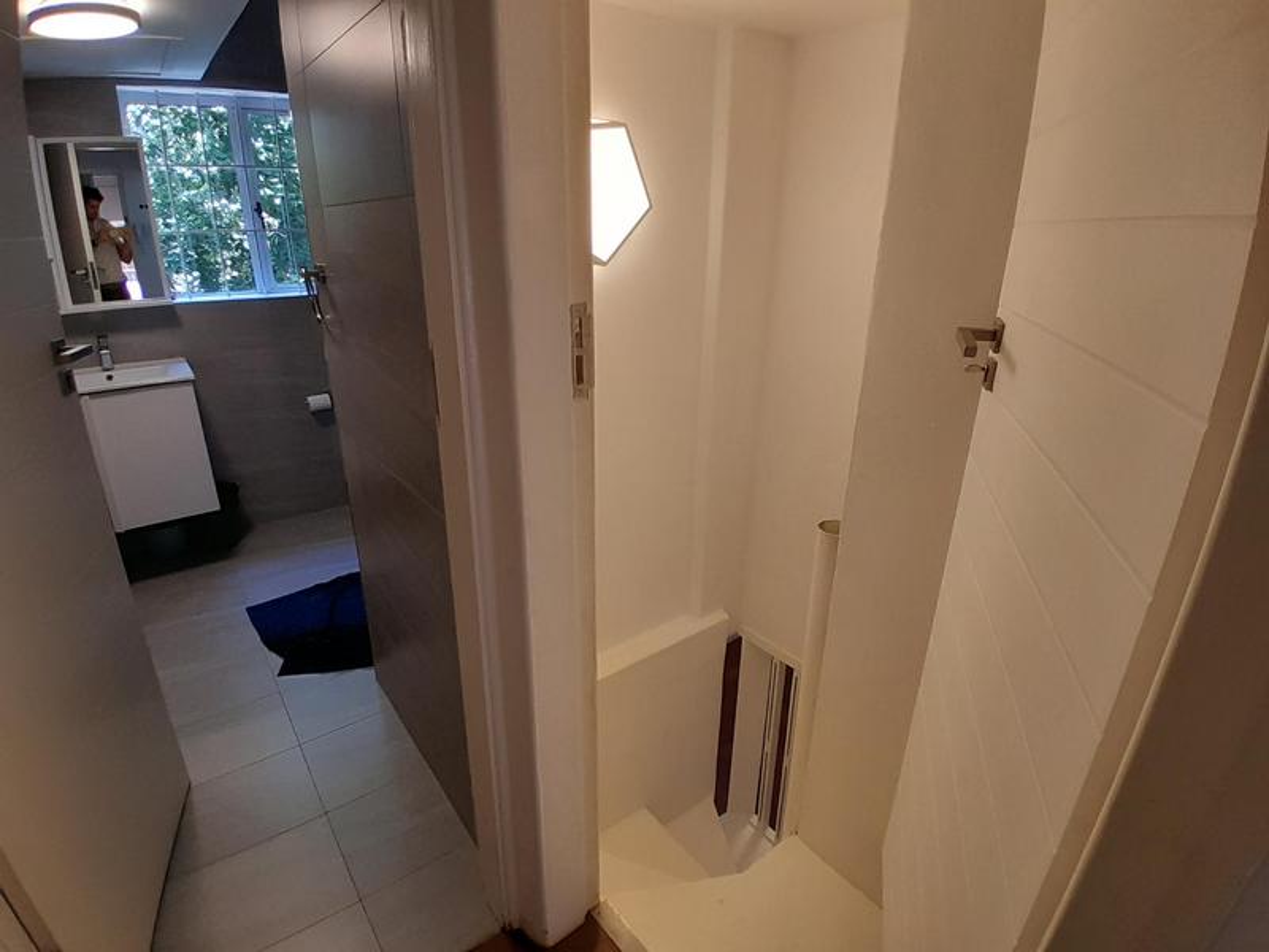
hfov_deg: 91.0
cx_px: 634
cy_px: 476
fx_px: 623
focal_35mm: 17
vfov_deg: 74.7
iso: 64
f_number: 2.2
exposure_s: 1/50
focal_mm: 1.46
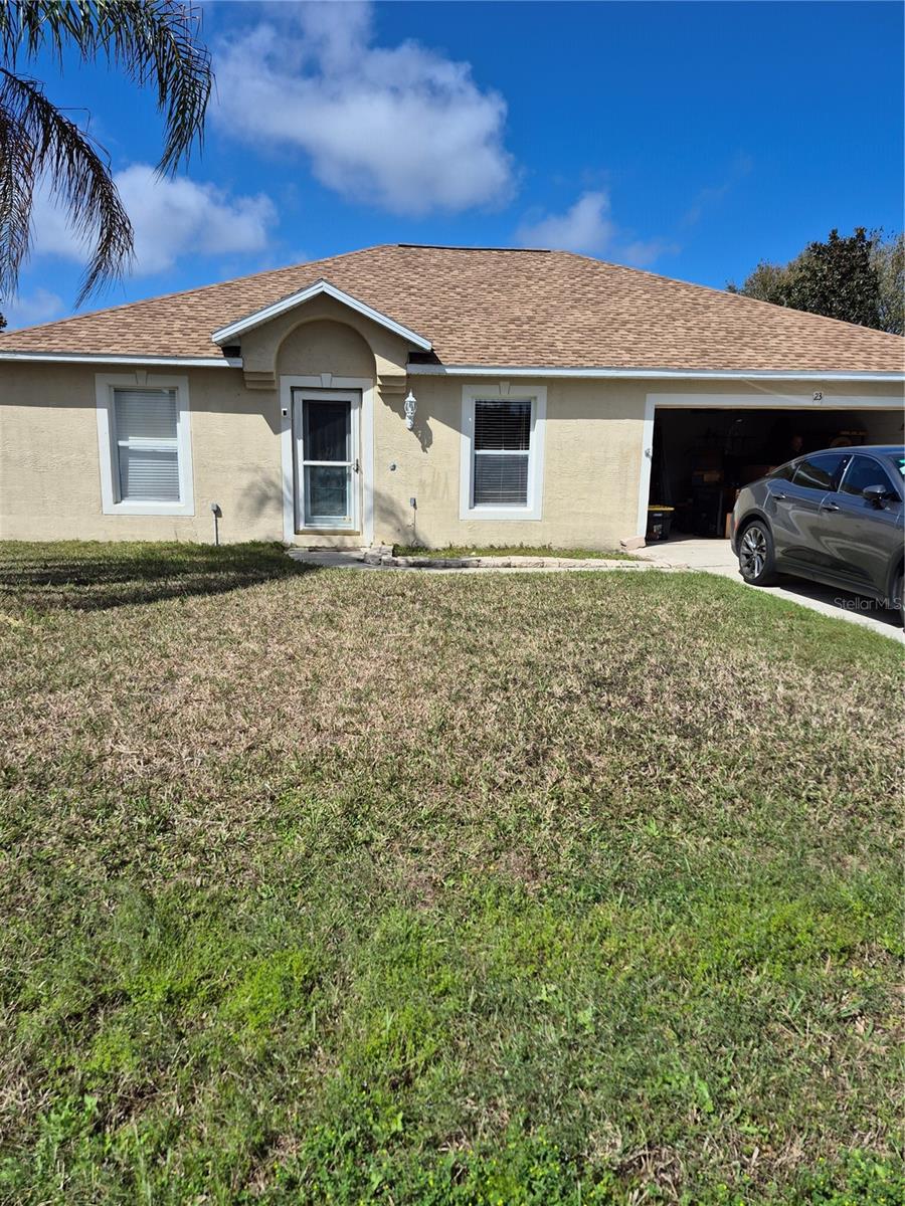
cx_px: 452
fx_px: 802
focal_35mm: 23
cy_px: 603
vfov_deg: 73.9
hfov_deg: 58.9
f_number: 1.8
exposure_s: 1/2896
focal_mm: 5.4
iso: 25
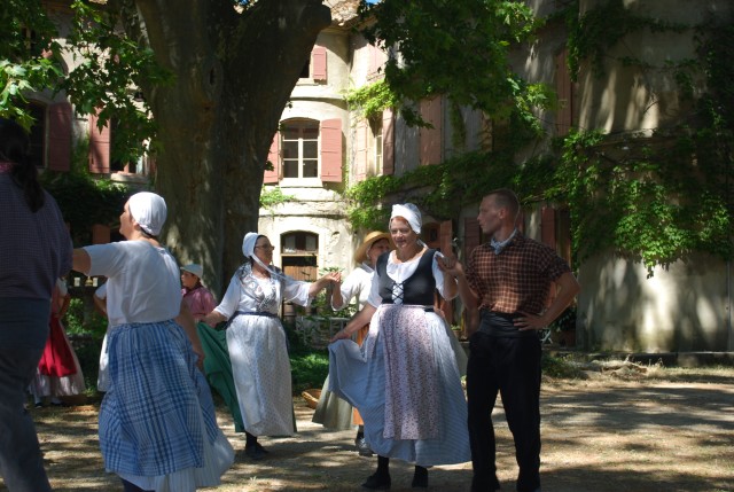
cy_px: 246
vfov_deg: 25.8
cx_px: 367
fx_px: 1072
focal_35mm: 52
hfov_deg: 37.8
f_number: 5.3
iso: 100
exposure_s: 1/200
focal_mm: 35
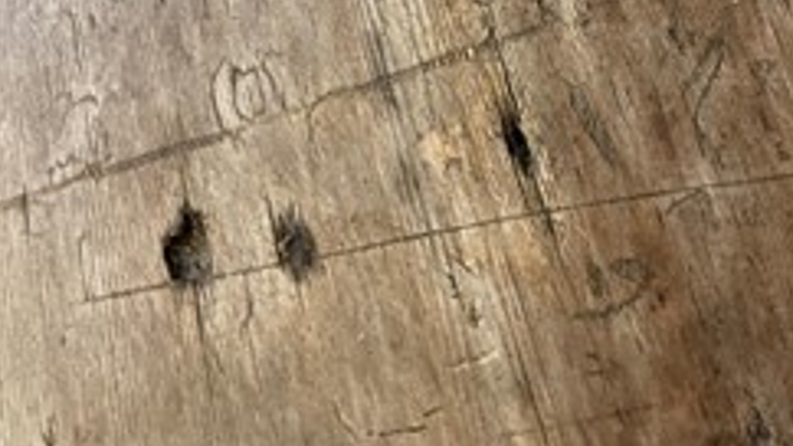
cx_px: 426
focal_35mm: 45
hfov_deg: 45.4
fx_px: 946
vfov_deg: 25.4
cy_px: 13
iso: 500
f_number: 1.6
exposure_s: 1/50
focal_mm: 5.1
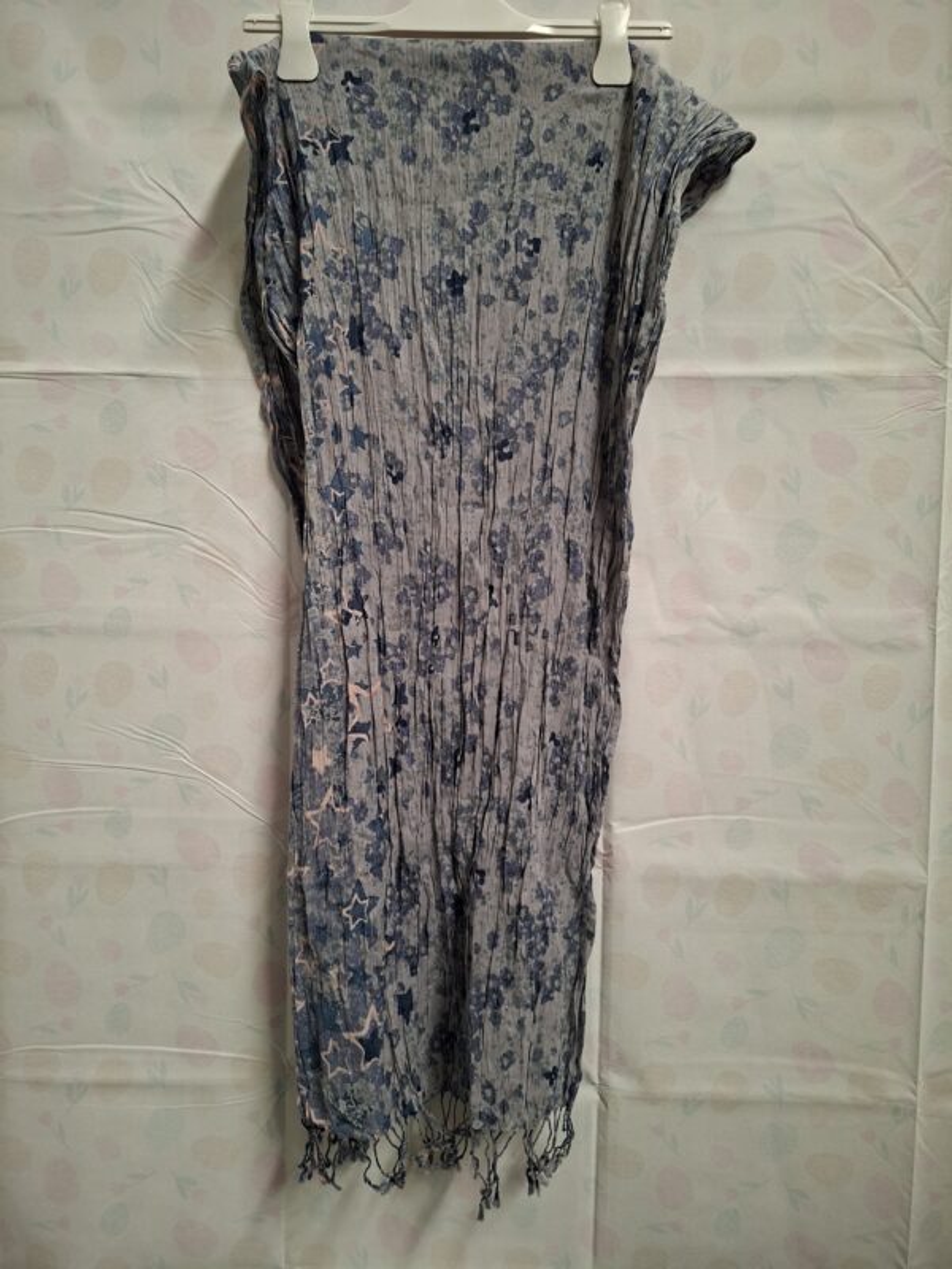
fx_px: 843
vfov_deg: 73.9
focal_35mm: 23
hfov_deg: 58.9
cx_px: 476
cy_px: 634
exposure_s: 1/33
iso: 250
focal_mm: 5.54
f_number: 1.8
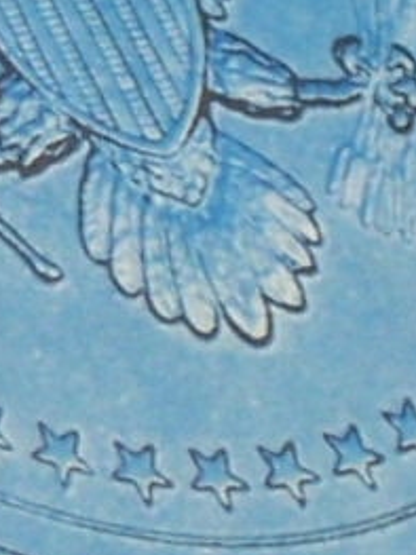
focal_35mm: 795
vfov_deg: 2.5
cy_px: 215
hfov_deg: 1.9
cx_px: -319
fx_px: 12749
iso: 125
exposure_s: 1/100
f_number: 4.6
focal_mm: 16.8
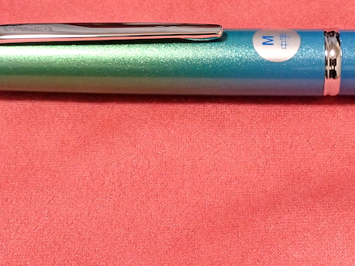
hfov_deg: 21.7
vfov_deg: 16.5
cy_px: 61
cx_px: 284
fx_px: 913
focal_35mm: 89
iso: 400
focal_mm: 6.83
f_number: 10
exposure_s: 1/3
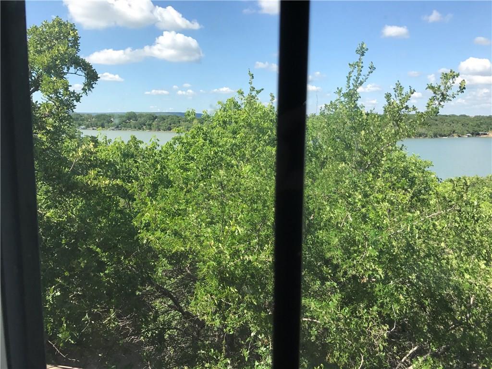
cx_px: 246
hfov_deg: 63.4
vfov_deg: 49.7
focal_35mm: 28
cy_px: 184
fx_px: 398
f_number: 1.8
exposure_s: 1/1212
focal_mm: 3.99
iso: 20
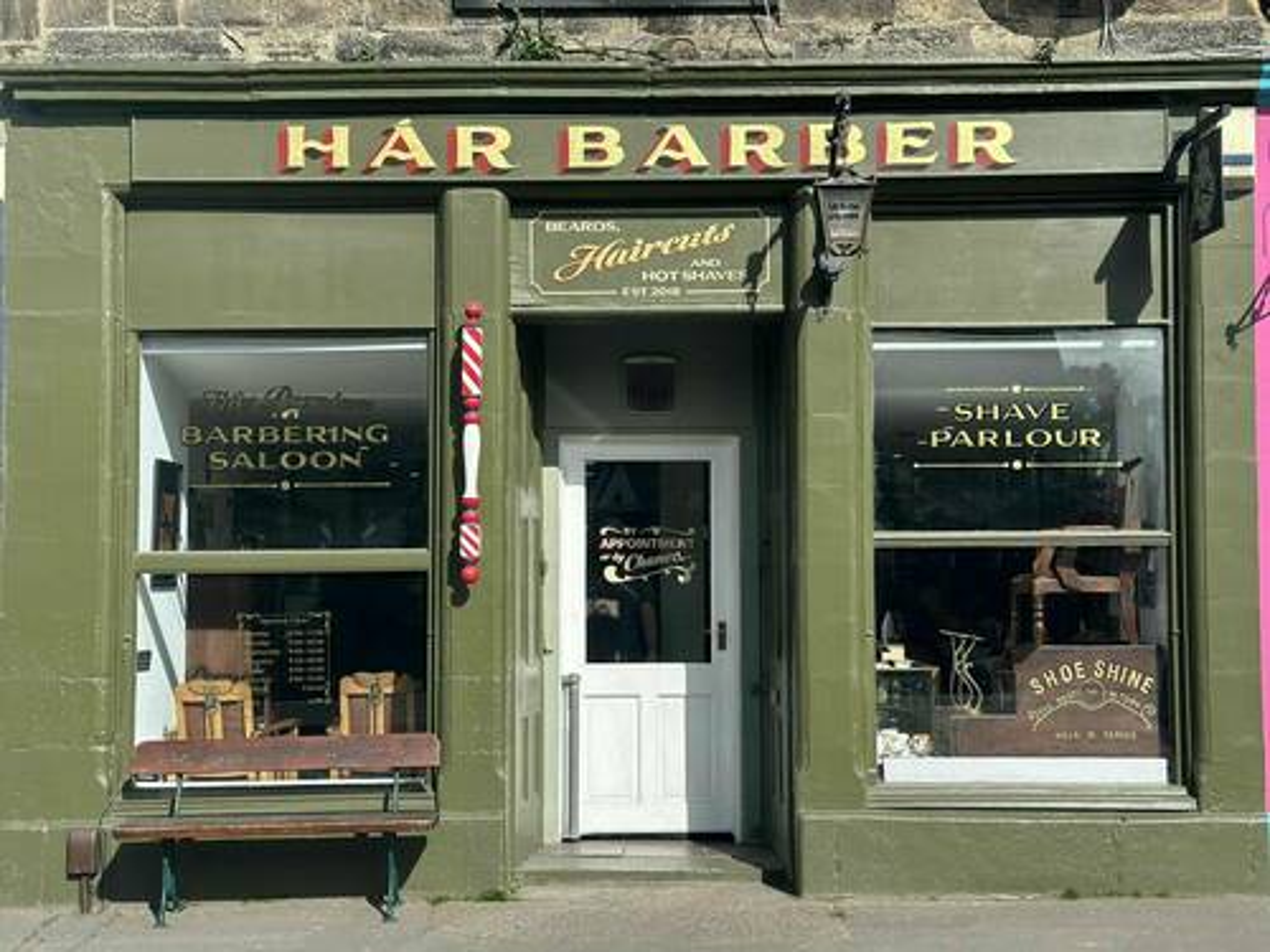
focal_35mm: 48
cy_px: 476
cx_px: 635
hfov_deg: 39.7
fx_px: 1761
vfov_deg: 30.3
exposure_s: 1/4785
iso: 100
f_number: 1.78
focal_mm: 6.86
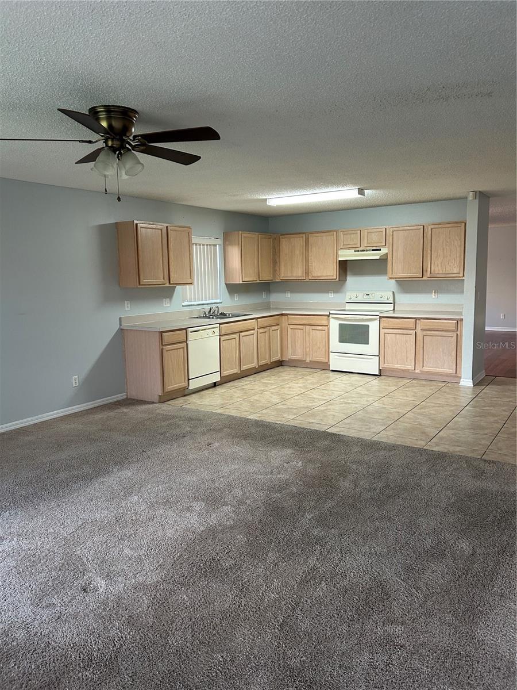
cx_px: 258
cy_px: 345
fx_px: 518
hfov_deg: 53.1
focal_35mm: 26
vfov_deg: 67.3
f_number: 1.5
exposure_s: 1/60
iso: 160
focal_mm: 5.7
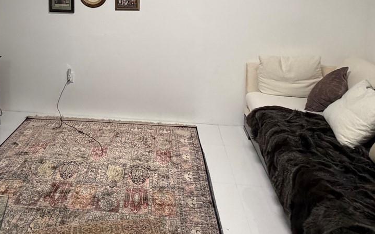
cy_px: 24
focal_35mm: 33
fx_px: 337
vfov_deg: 36.0
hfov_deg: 56.9
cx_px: 126
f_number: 2.2
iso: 320
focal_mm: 2.22
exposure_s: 1/60
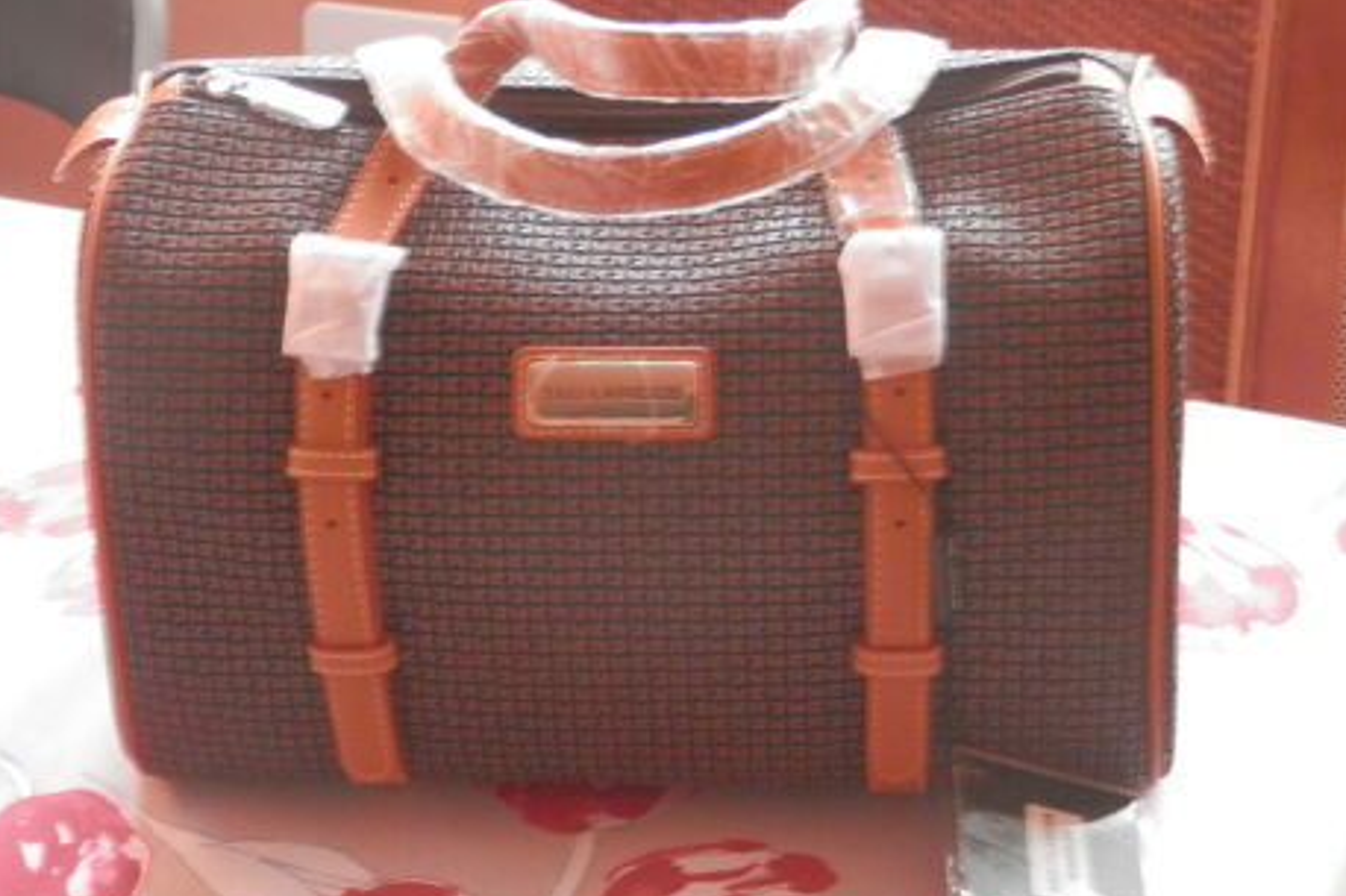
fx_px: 2691
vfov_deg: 18.9
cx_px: 670
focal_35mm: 72
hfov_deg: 28.1
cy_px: 432
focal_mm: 11.9
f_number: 4.4
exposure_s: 1/4
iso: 500
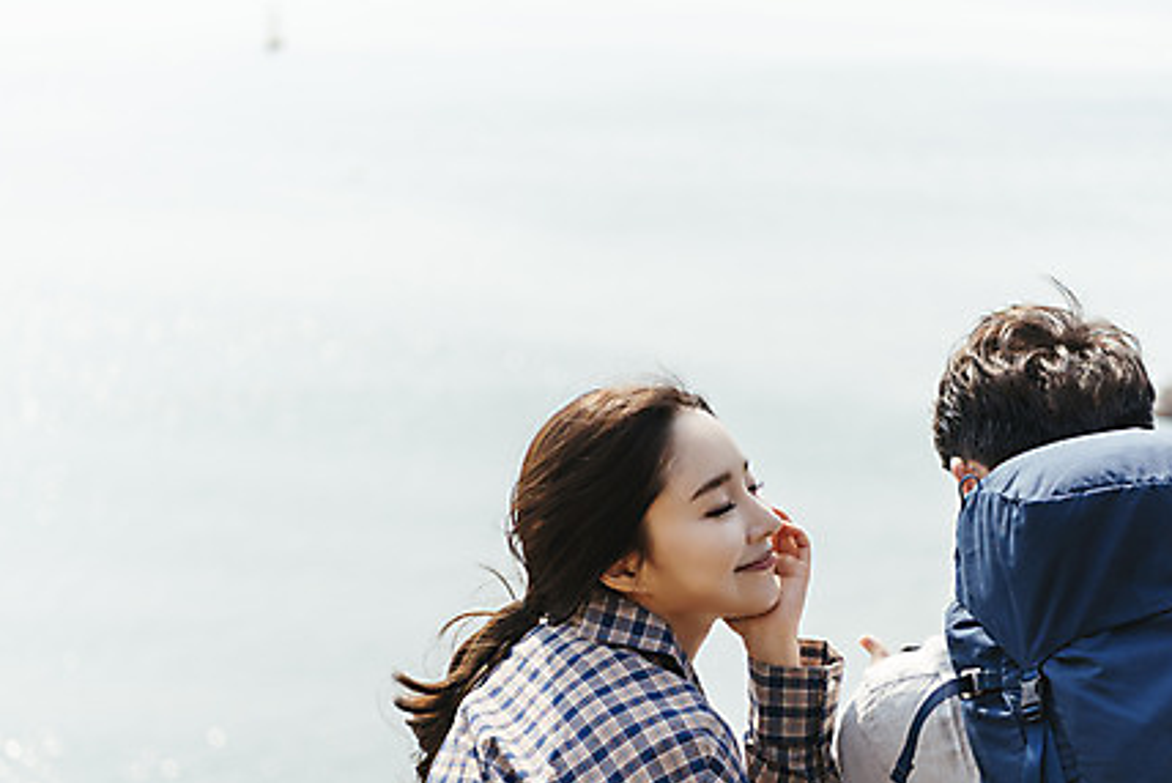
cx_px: 555
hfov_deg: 20.8
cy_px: 526
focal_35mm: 98
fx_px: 3192
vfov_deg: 14.0
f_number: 2.8
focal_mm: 70
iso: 100
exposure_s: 1/1600
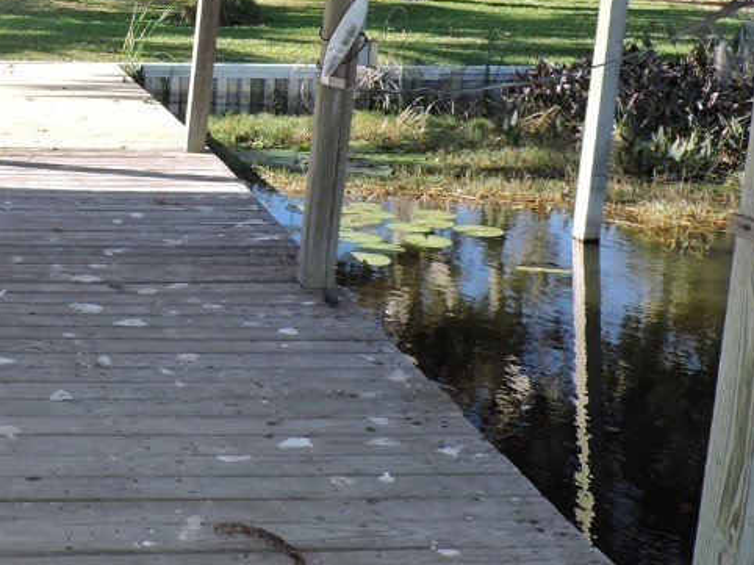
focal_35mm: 51
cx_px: 25
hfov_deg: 34.6
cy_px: -11
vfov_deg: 26.8
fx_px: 1110
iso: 125
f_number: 3
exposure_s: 1/400
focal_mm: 4.3
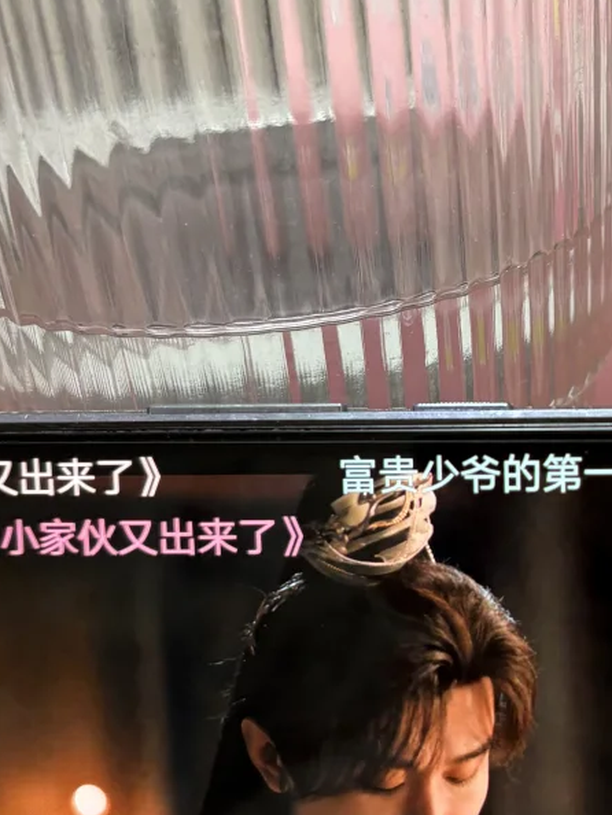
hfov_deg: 22.6
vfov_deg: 30.7
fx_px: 1484
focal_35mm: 63
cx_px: 572
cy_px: 425
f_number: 1.6
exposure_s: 1/60
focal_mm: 5.96
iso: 200
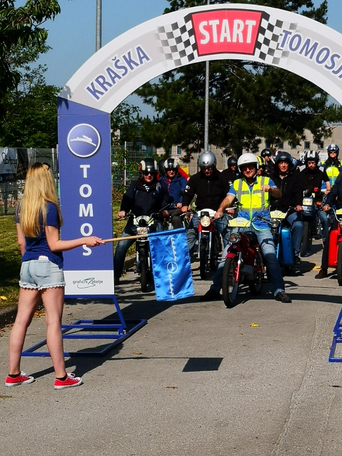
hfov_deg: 18.2
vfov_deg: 24.1
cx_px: 171
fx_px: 1067
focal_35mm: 81
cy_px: 228
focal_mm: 3.95
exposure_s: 1/3021
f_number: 1.6
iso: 50
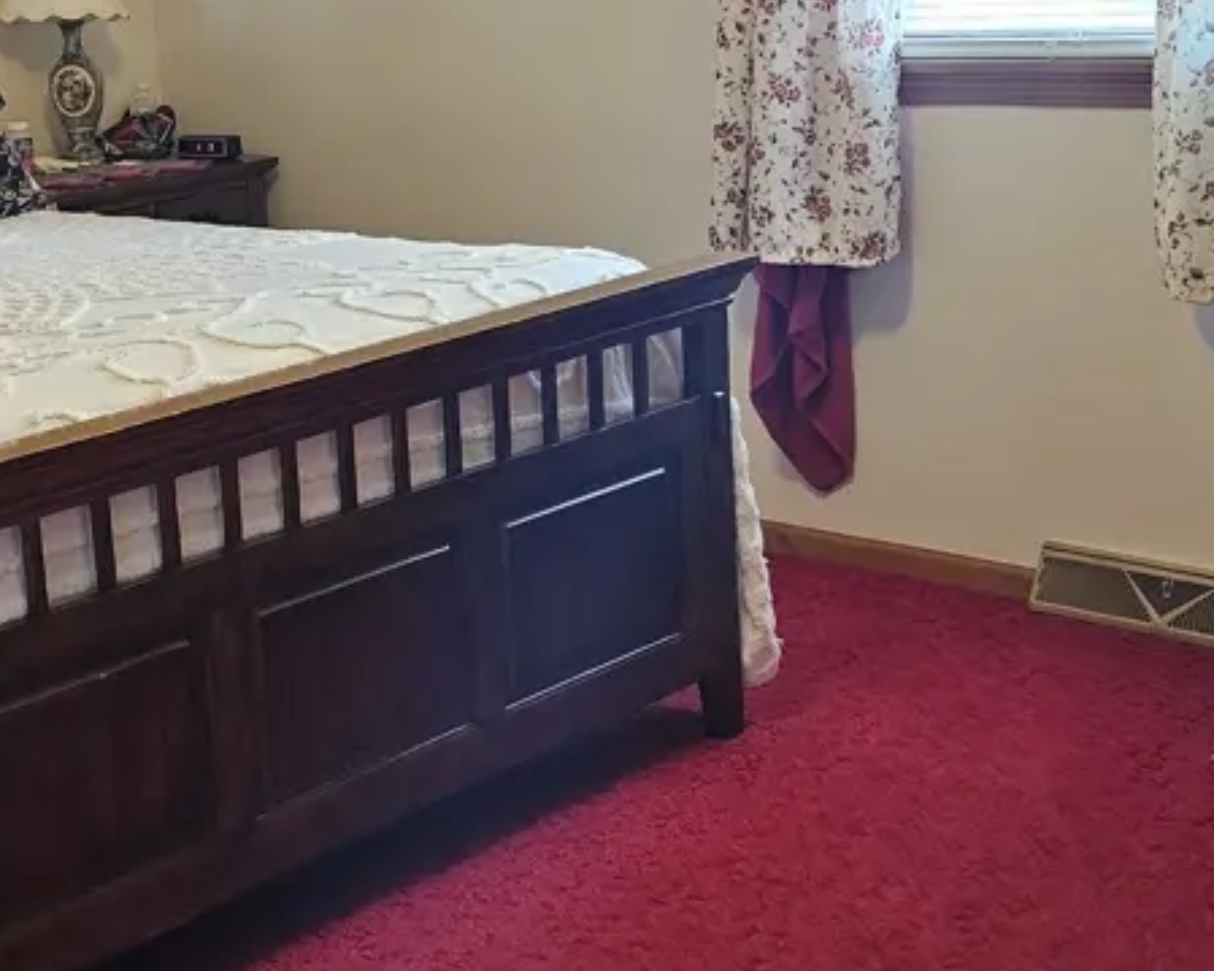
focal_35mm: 60
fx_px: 2155
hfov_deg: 30.7
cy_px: 338
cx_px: 257
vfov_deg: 25.3
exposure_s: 1/120
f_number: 1.7
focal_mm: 6.3
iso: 1000
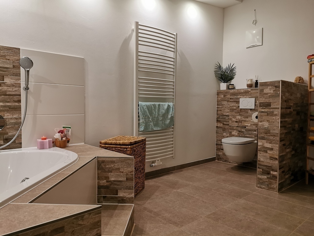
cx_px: 157
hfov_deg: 65.3
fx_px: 245
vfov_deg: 51.4
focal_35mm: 27
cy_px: 118
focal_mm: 5.56
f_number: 1.6
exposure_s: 1/100
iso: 250
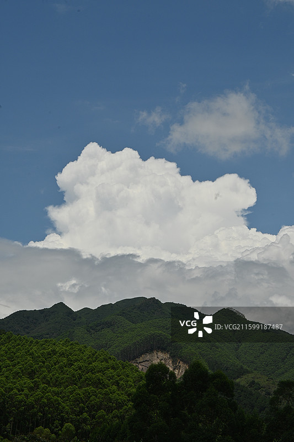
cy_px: 221
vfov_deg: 27.0
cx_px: 147
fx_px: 919
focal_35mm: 75
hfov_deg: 18.2
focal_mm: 50
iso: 100
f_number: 18
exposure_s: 1/250
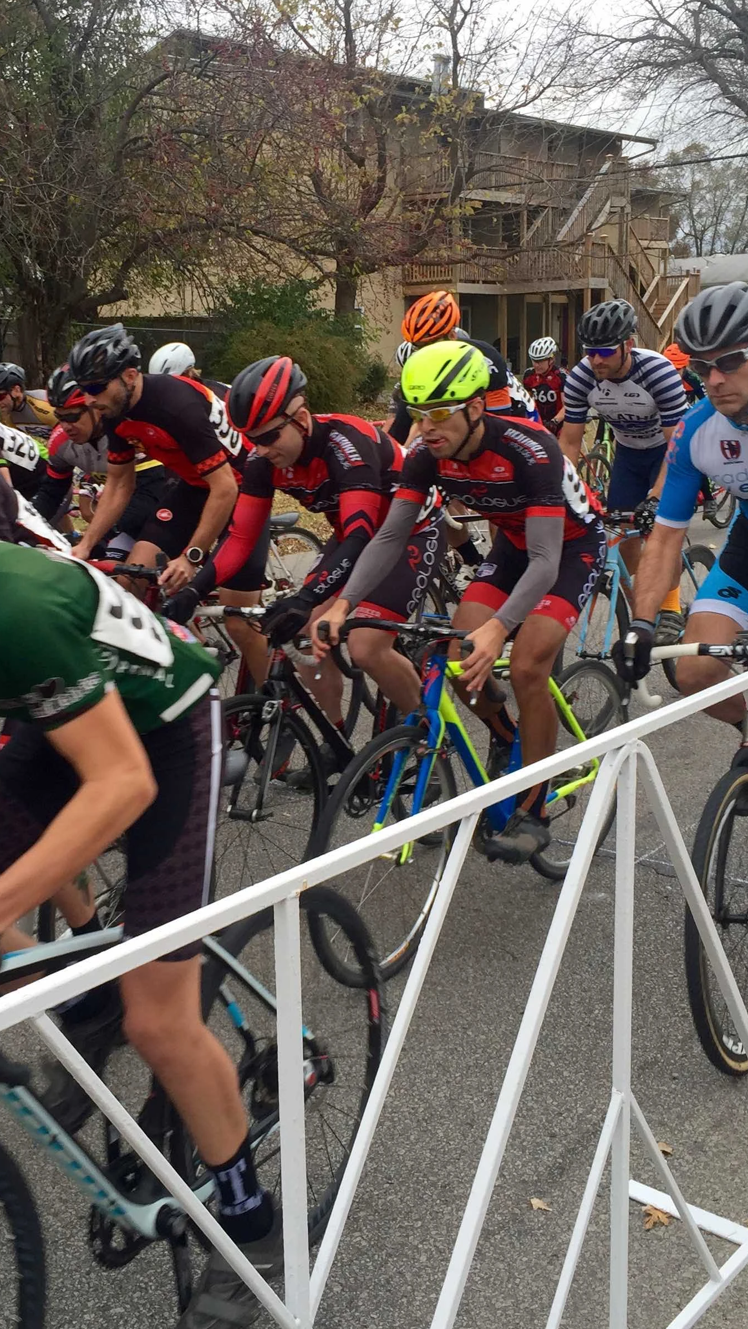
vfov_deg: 47.4
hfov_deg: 27.5
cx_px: 250
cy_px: 666
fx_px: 1516
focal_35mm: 43
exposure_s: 1/280
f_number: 2.2
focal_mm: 4.15
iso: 32
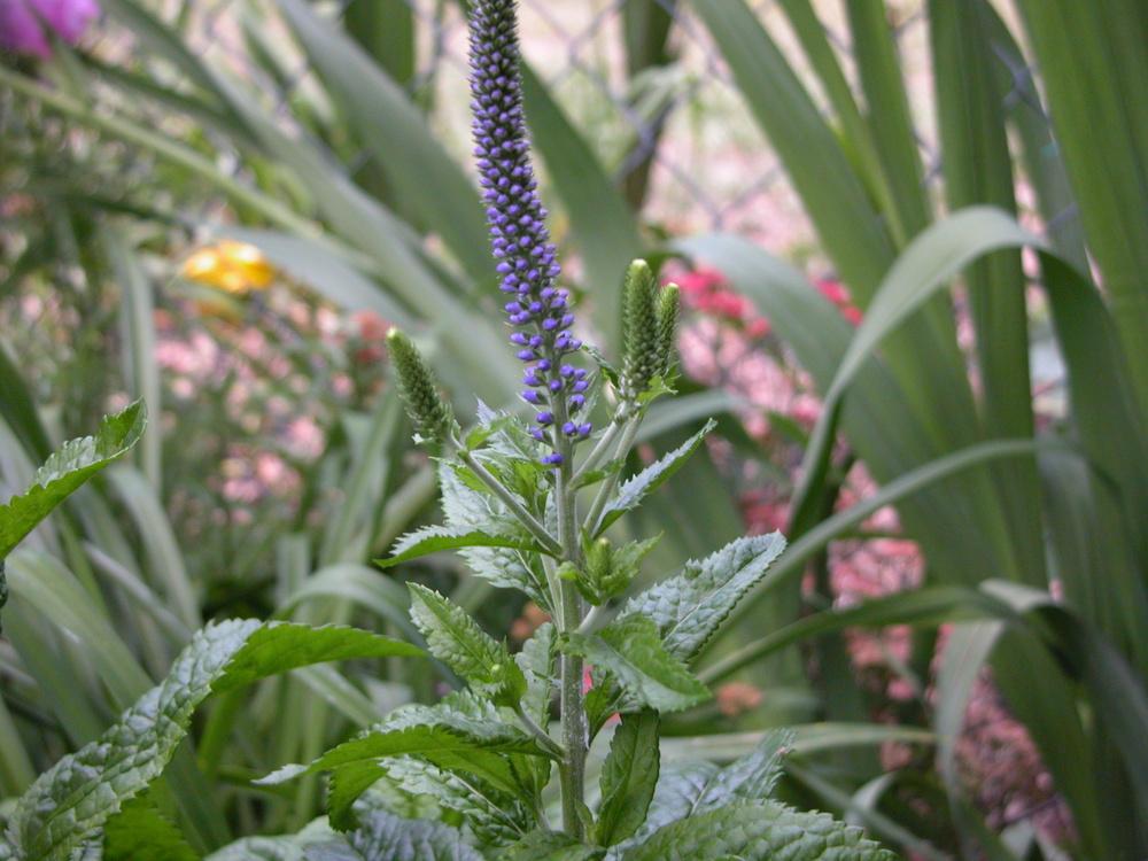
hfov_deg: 31.2
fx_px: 2056
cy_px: 430
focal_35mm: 62
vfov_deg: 23.7
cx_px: 574
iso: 200
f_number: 3.2
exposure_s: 1/500
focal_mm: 15.7
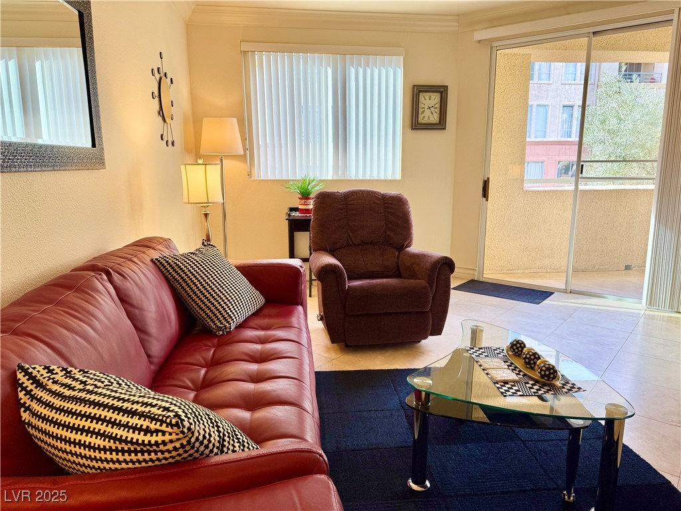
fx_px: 472
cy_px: 256
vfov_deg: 56.8
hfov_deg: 71.6
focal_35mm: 24
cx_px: 340
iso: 64
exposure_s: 1/120
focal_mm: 6.76
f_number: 1.78
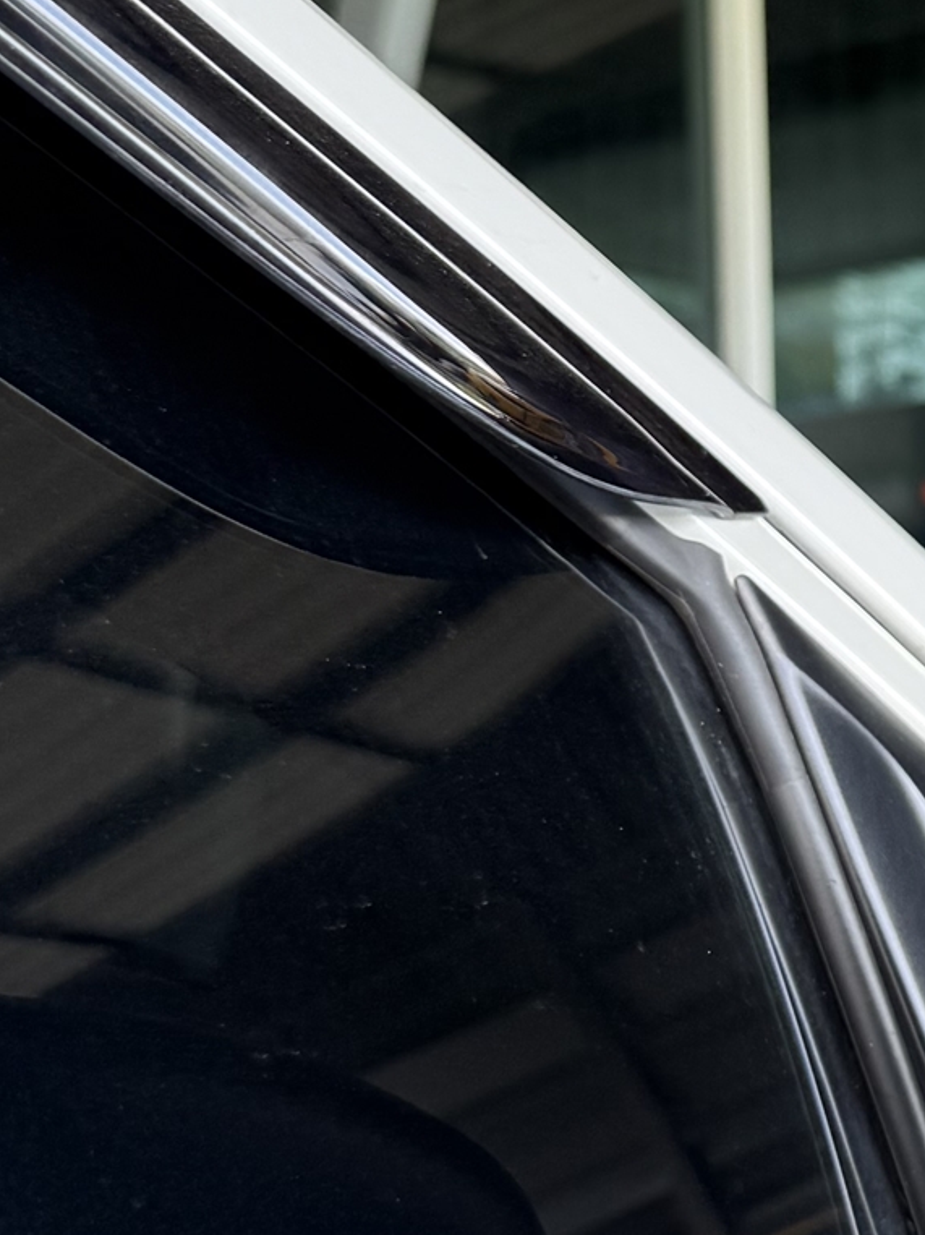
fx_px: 2995
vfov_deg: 23.3
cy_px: 680
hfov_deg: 16.1
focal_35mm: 84
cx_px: 1370
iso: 80
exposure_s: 1/178
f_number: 1.78
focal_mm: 6.76
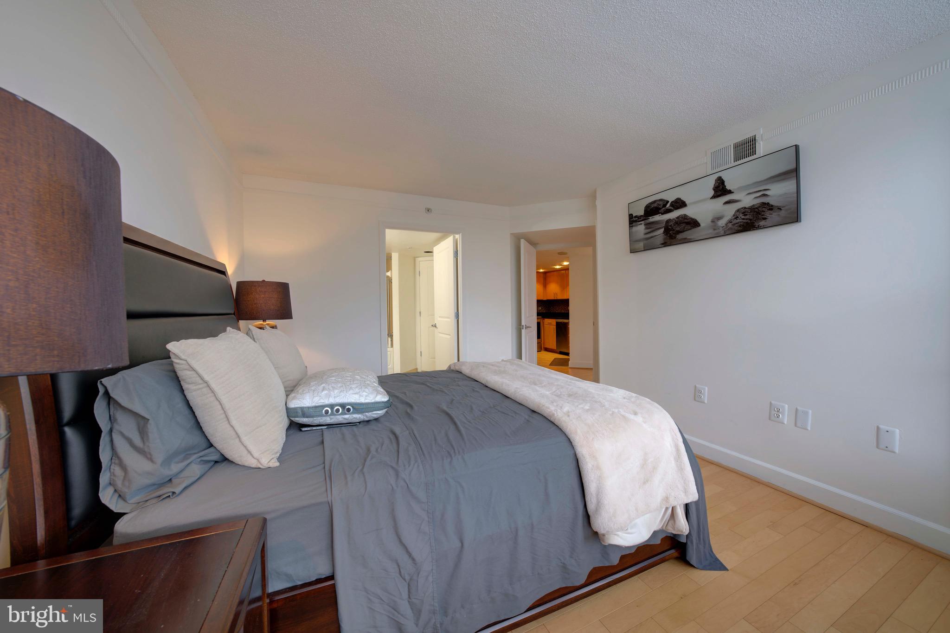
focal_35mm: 12
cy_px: 316
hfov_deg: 112.6
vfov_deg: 90.0
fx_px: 317
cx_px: 475
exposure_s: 1/1.25
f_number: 9
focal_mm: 12
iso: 100
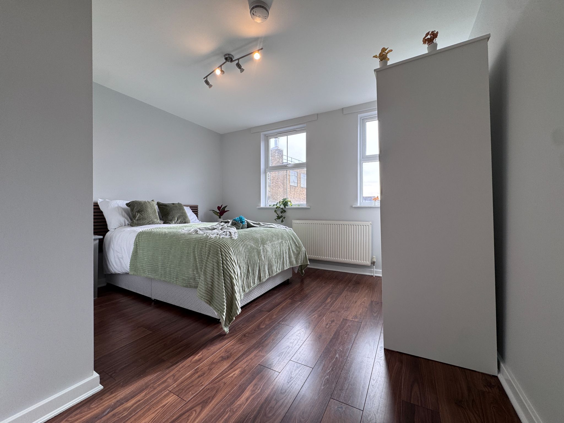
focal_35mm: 14
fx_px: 228
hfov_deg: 102.1
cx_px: 282
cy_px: 212
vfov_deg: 85.7
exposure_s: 1/103
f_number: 2.2
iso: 40
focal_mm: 2.22
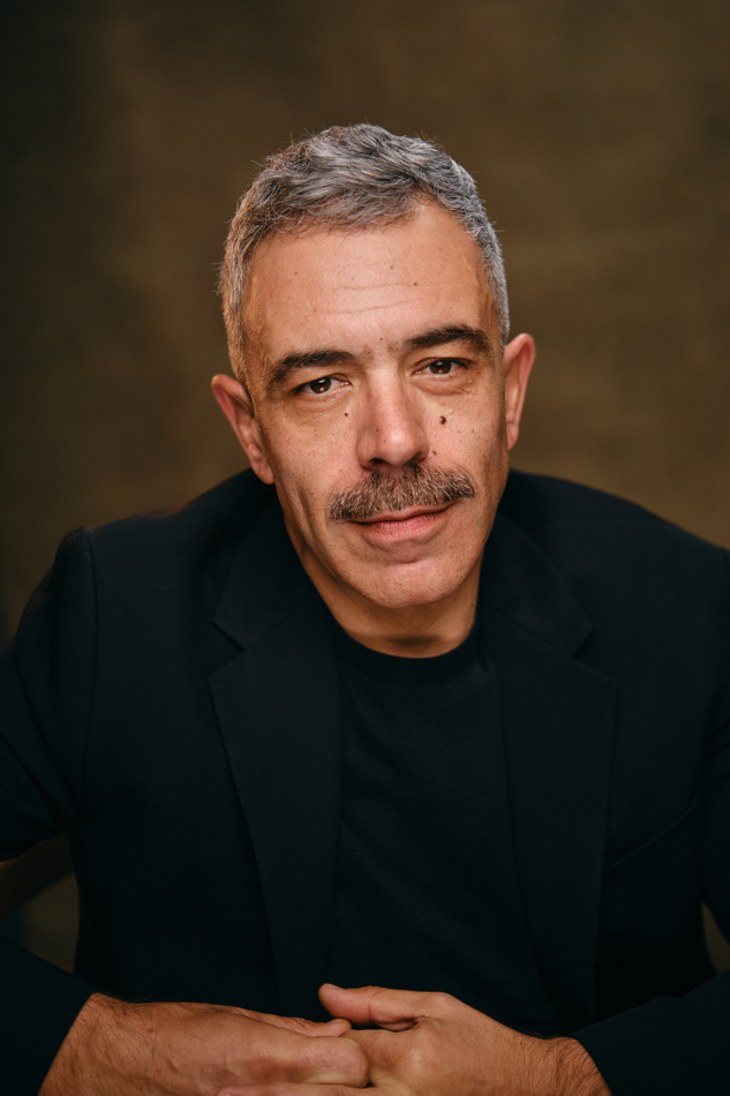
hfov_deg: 27.0
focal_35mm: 50
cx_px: 365
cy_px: 548
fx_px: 1521
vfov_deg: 39.6
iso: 125
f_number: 1.6
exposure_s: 1/200
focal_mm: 33
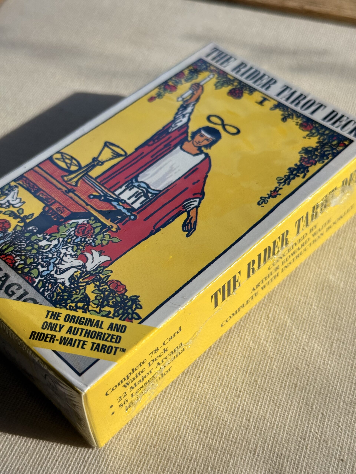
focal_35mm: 48
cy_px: 237
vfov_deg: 39.7
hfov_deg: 30.3
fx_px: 658
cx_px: 178
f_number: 1.78
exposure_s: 1/4098
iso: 80
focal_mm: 6.76
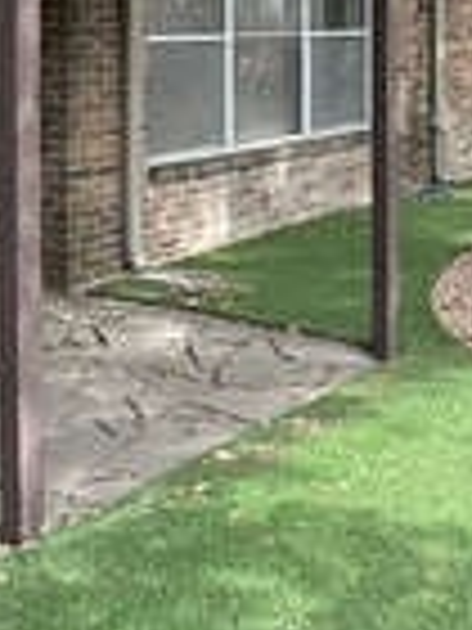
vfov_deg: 28.7
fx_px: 1164
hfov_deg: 22.4
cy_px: 22
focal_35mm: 64
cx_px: 418
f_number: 2.2
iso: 40
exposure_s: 1/116
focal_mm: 2.22
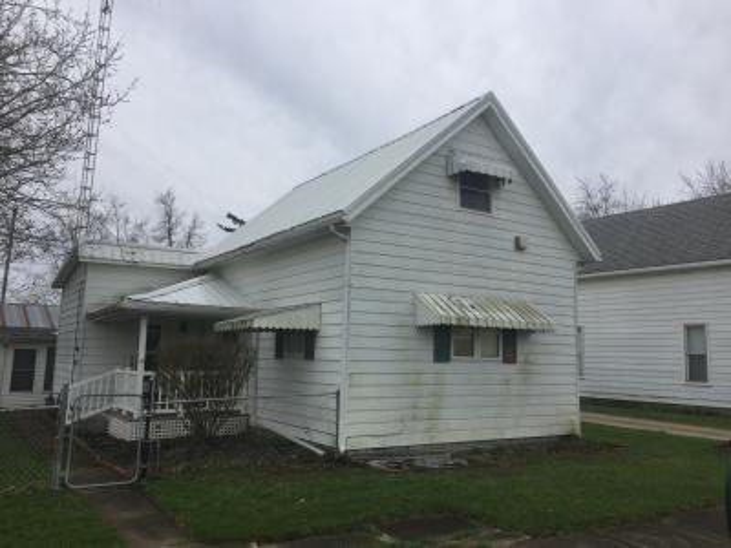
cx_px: 366
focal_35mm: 29
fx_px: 612
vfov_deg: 48.2
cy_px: 274
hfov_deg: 61.7
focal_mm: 4.15
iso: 32
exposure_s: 1/1647
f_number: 2.2
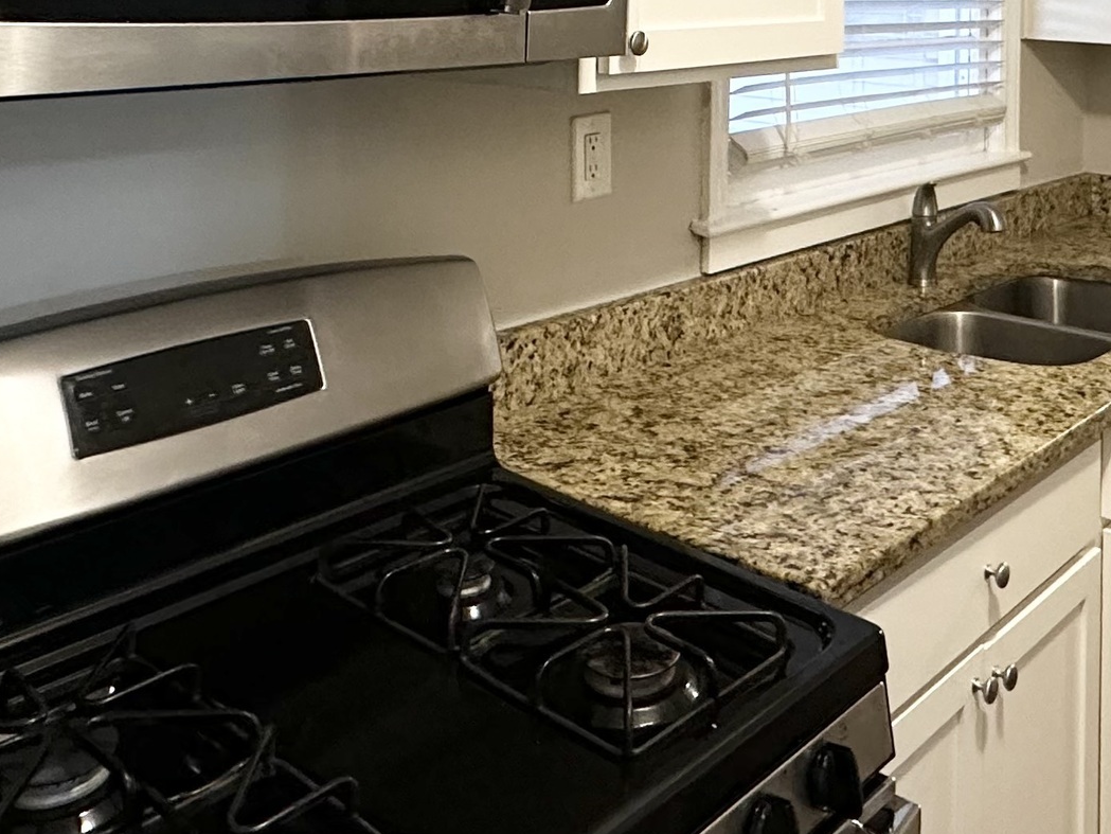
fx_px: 1316
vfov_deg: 31.5
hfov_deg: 44.8
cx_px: 772
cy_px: -68
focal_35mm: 41
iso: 500
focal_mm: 2.22
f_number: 2.2
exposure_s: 1/60
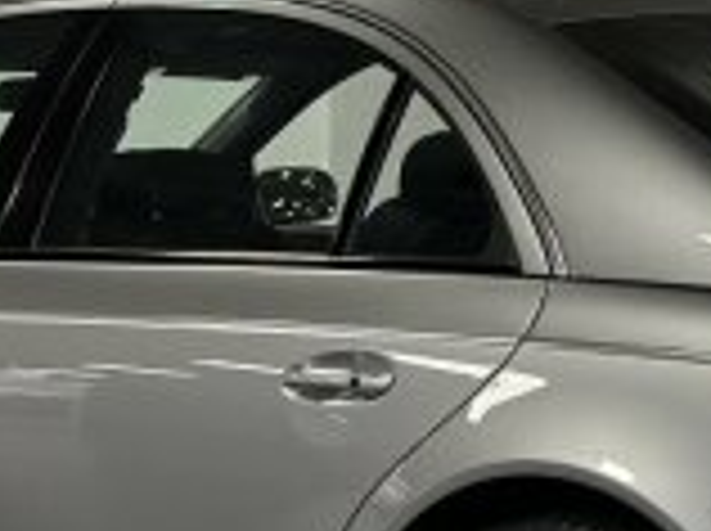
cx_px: 418
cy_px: 441
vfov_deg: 7.6
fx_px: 3999
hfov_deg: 10.2
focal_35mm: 195
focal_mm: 6.86
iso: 125
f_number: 1.78
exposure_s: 1/76
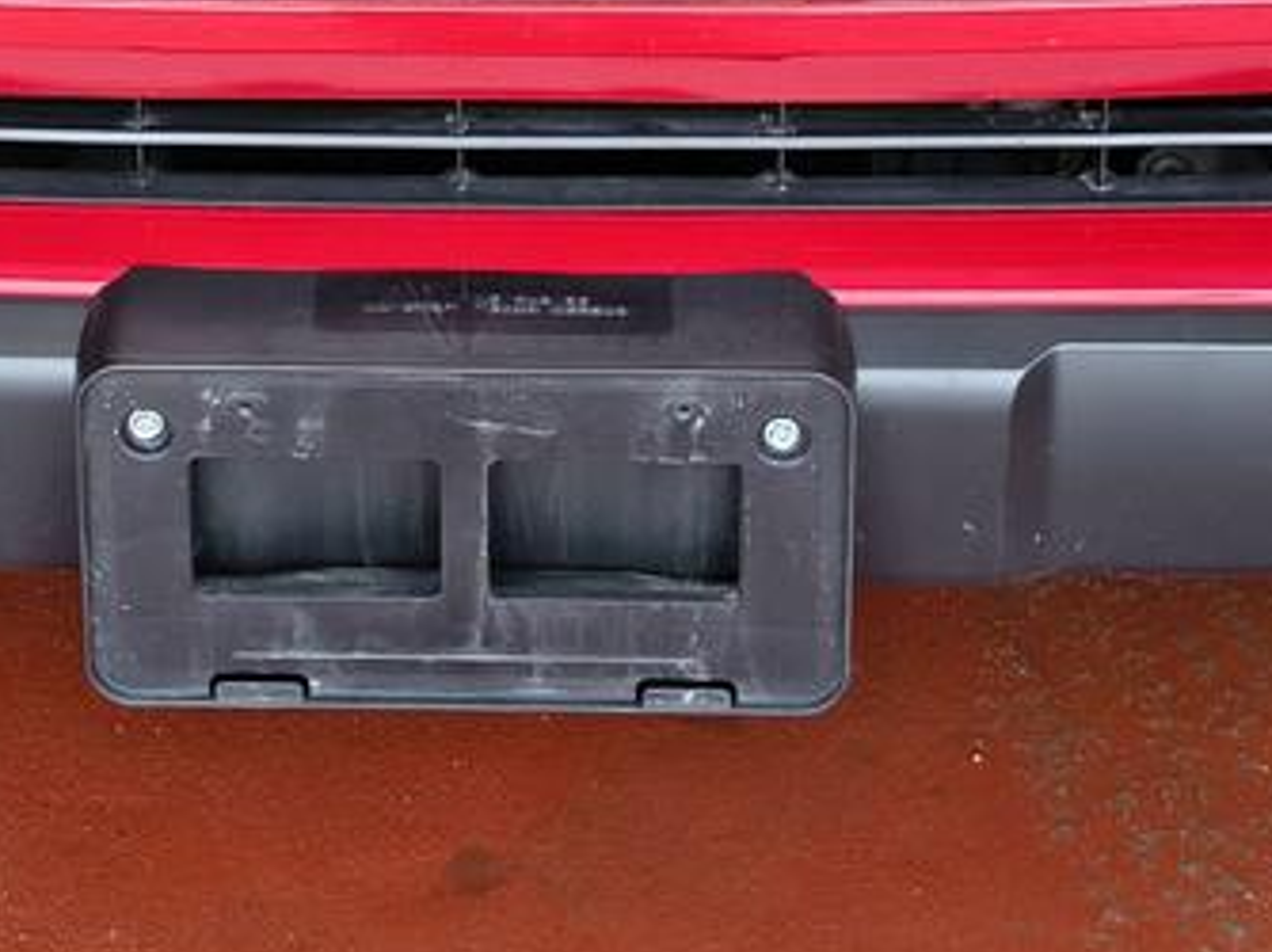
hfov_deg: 21.2
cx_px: 385
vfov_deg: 14.4
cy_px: -663
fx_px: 3378
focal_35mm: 92
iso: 119
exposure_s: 1/120
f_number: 1.8
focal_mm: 5.56
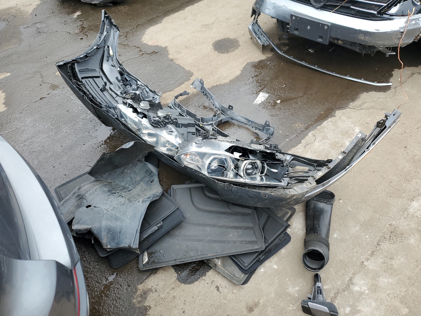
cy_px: 158
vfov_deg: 53.1
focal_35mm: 26
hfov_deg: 67.3
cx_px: 210
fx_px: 316
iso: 50
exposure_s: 1/833
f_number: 1.5
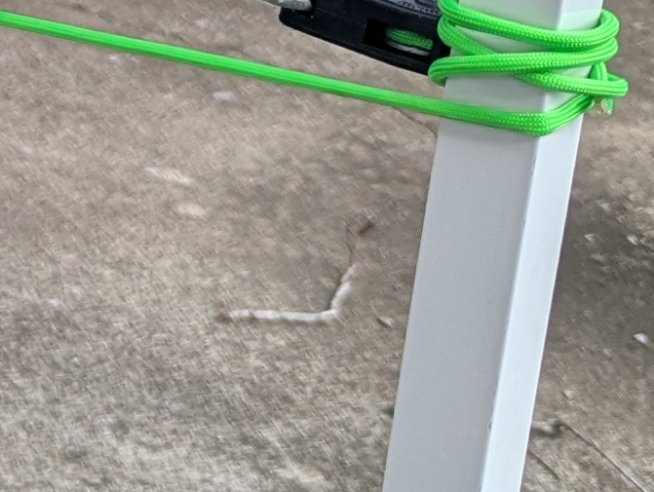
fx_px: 2762
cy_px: -165
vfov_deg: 10.0
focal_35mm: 146
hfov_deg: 10.7
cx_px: -1103
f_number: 1.85
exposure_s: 1/615
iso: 37
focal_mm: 6.81
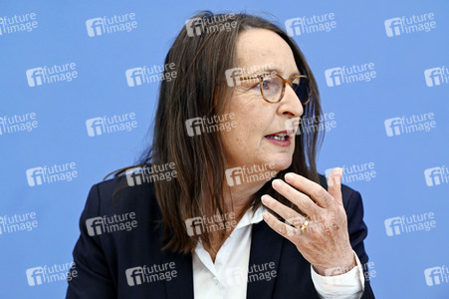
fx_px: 2493
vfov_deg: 6.9
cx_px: 224
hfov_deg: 10.3
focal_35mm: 200
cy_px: 150
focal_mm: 200
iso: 3200
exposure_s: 1/500
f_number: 5.6
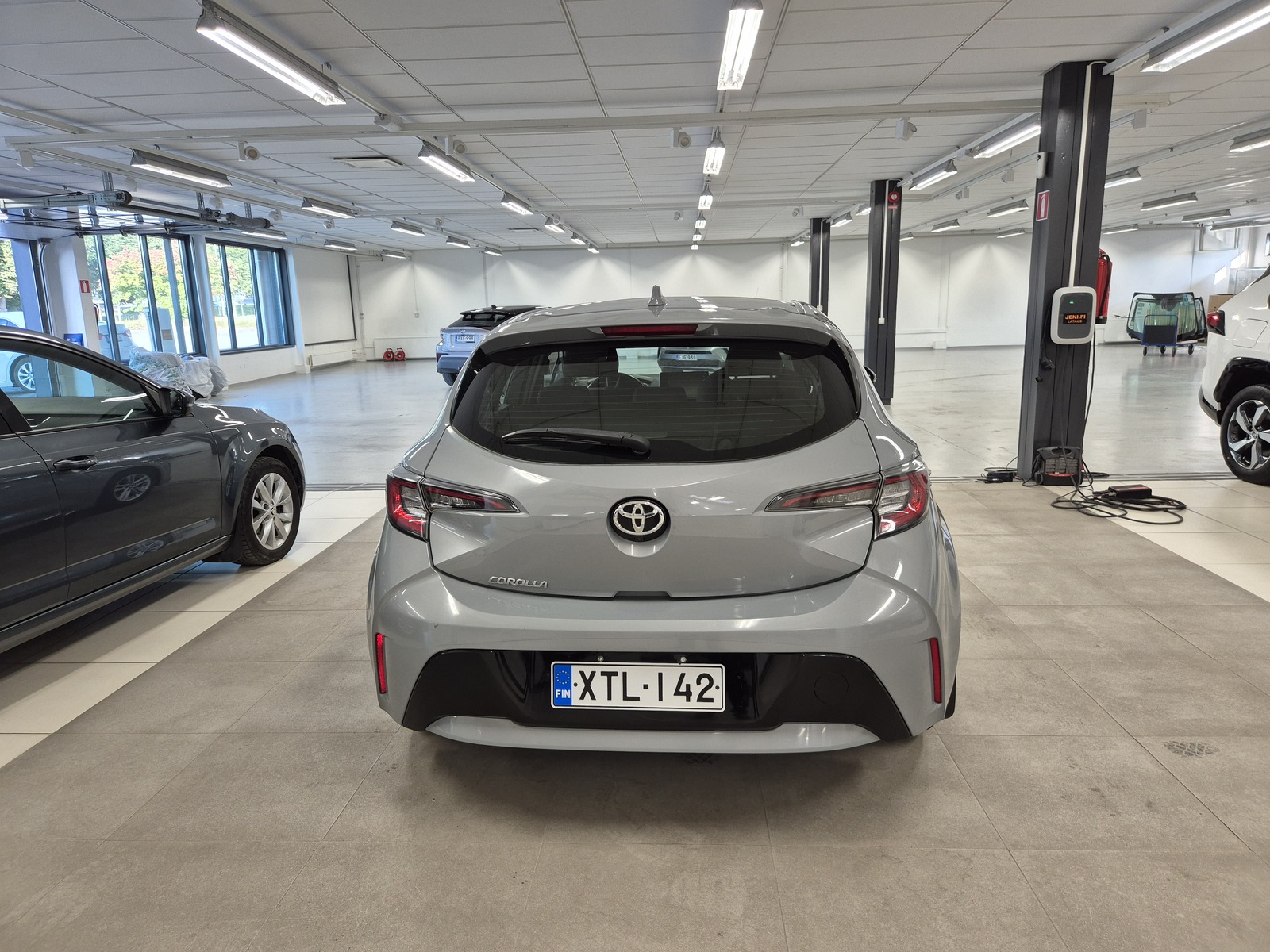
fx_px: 844
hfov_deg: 73.9
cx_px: 635
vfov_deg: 58.9
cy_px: 476
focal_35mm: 23
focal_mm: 5.4
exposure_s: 1/180
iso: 100
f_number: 1.8
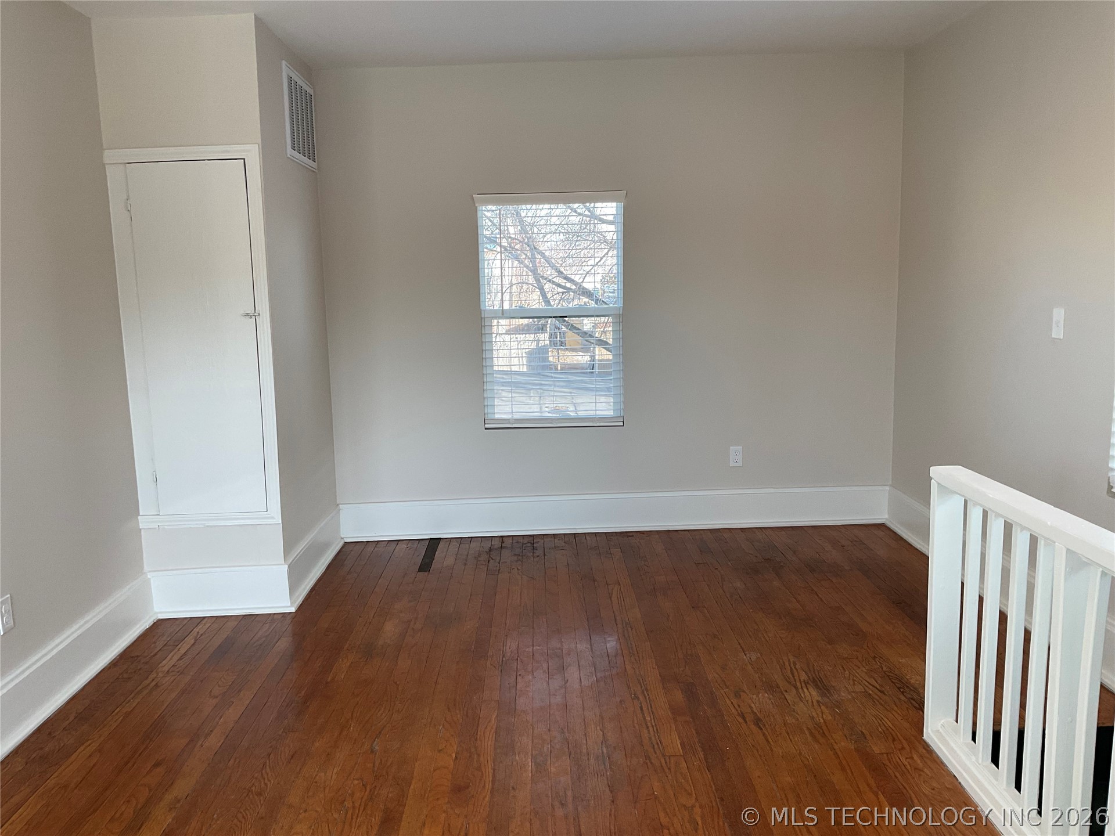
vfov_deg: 48.2
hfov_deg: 61.7
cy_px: 418
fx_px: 934
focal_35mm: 29
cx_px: 558
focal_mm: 3
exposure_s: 1/122
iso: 64
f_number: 1.8
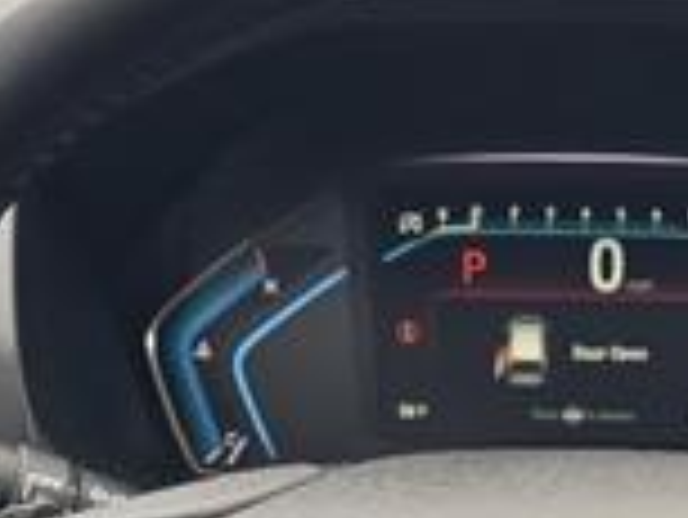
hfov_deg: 20.1
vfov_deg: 14.9
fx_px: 1910
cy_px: 635
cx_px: 594
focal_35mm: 96
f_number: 1.7
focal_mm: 6.3
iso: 50
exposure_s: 1/182
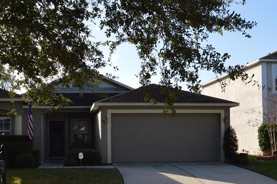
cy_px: 142
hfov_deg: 40.9
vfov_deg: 27.6
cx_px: 110
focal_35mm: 48
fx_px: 369
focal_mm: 18
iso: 100
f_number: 7.1
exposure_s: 1/200
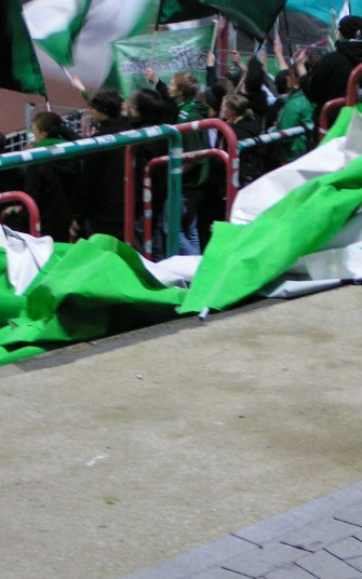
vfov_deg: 18.3
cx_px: 252
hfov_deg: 11.5
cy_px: 293
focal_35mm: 114
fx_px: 1799
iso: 200
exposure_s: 1/13
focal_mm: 11
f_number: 3.2
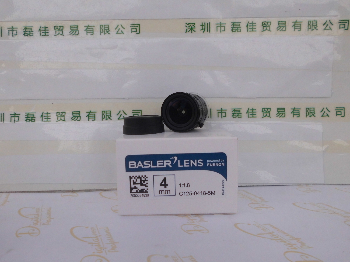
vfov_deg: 53.1
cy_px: 131
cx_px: 175
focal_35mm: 26
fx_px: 263
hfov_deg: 67.3
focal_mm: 4.6
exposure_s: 1/430
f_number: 3.2
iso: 100
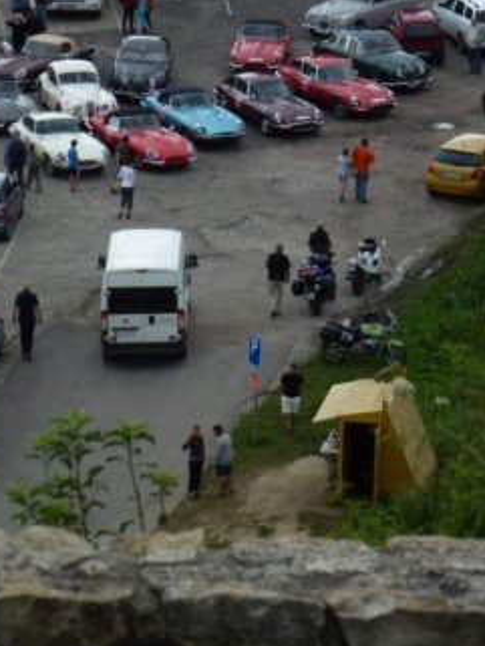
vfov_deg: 6.4
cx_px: 285
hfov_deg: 4.8
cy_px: 191
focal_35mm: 307
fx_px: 5731
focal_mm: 35.2
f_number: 5.5
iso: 100
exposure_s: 1/160
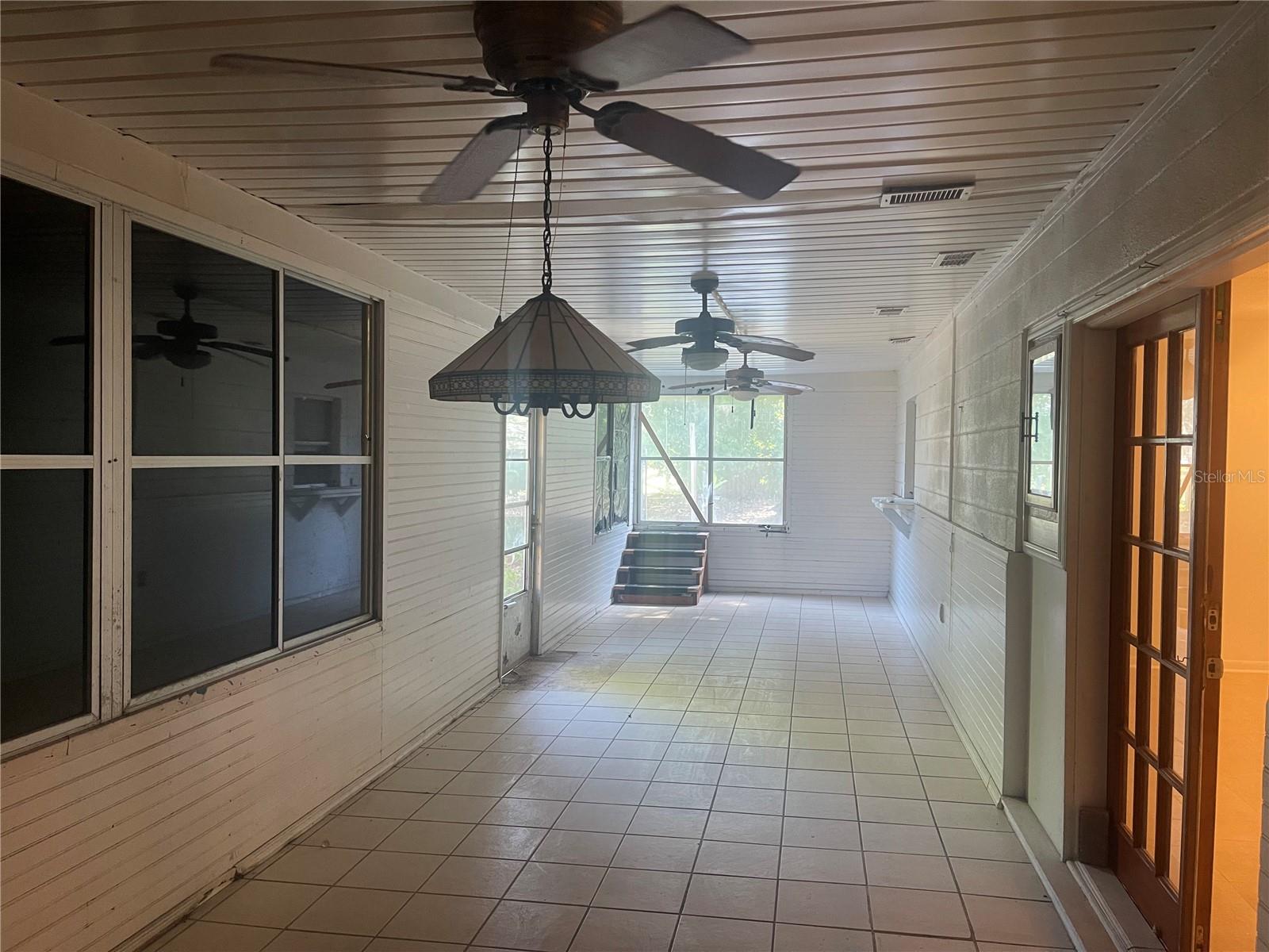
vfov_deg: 54.9
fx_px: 916
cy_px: 476
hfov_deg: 69.4
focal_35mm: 25
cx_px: 634
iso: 160
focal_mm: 5.1
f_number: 1.6
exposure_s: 1/60
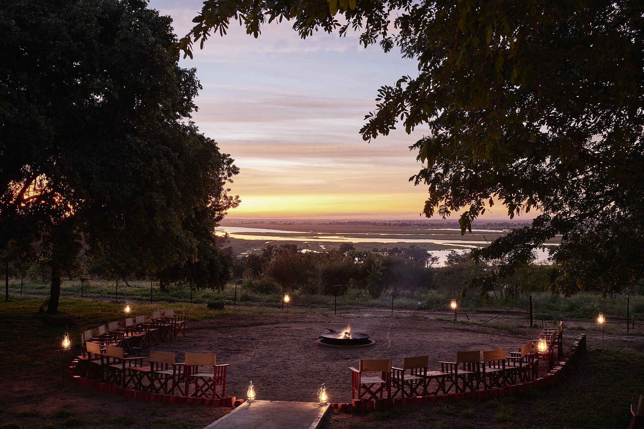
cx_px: 322
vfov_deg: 38.9
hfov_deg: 55.8
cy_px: 214
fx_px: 608
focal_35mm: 34
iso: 200
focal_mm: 34
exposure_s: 2
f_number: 9.5
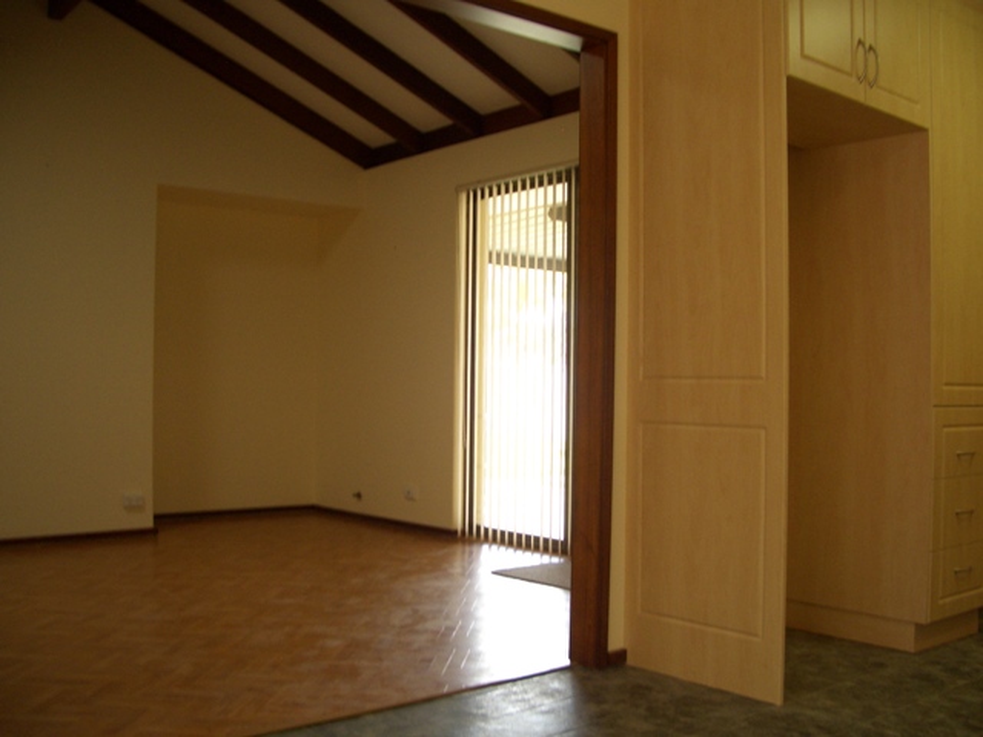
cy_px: 368
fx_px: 994
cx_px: 492
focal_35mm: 35
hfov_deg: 52.6
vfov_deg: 40.7
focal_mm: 5.8
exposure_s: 1/50
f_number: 2.6
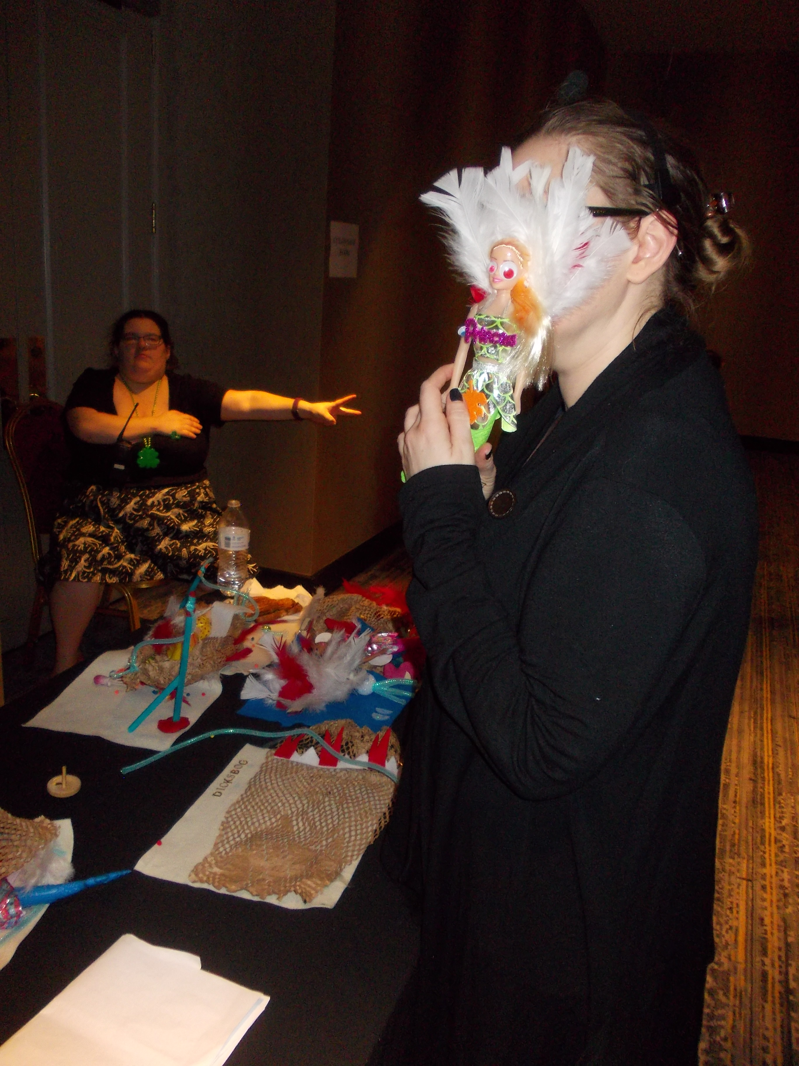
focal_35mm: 28
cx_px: 400
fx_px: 862
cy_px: 533
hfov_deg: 49.7
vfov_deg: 63.4
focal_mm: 4
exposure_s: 1/25
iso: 200
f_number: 2.7
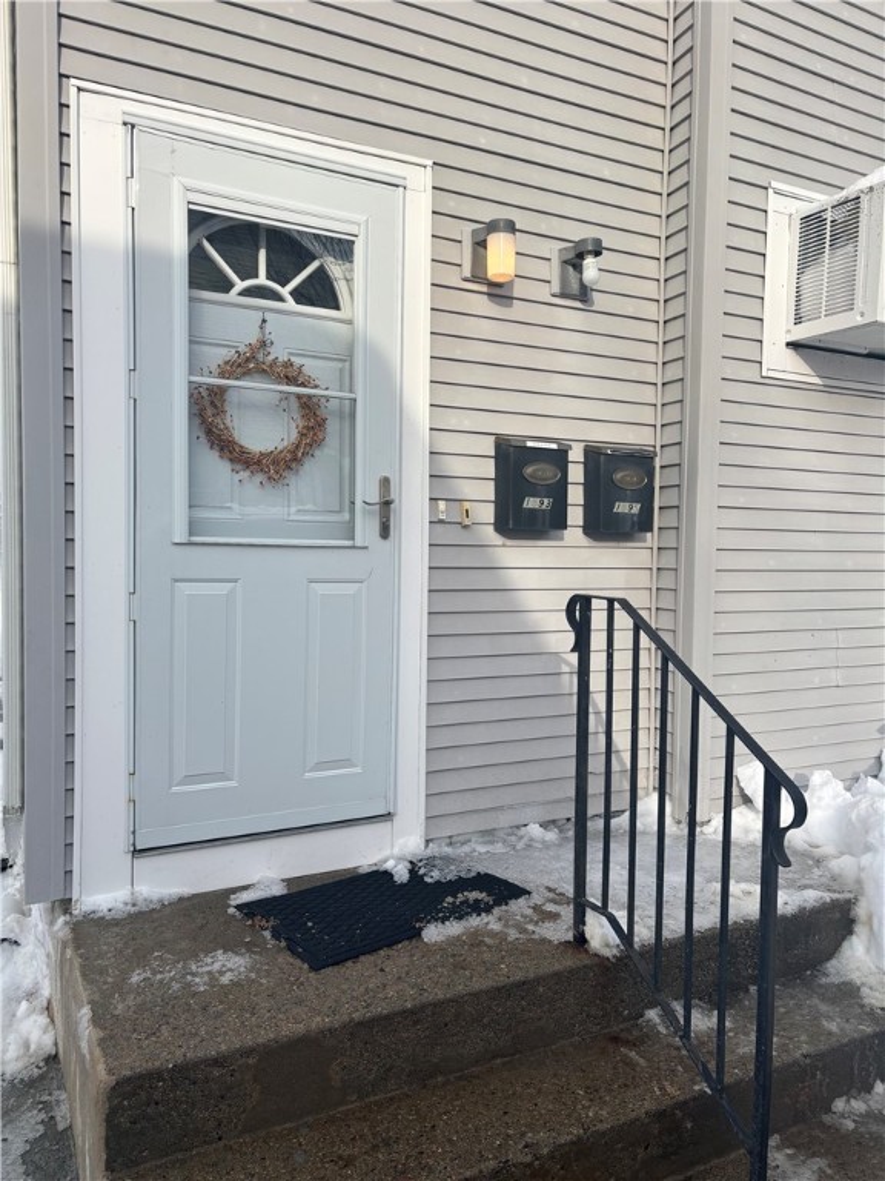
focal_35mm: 26
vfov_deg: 67.3
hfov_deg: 53.1
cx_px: 442
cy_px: 590
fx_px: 886
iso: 50
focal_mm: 5.96
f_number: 1.6
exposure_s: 1/2398
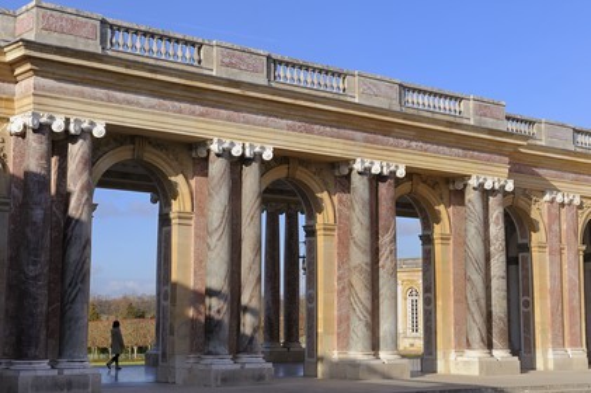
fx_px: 1017
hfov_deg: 32.4
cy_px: 196
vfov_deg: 21.9
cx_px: 296
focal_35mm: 62
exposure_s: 1/320
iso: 800
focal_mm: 62
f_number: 22
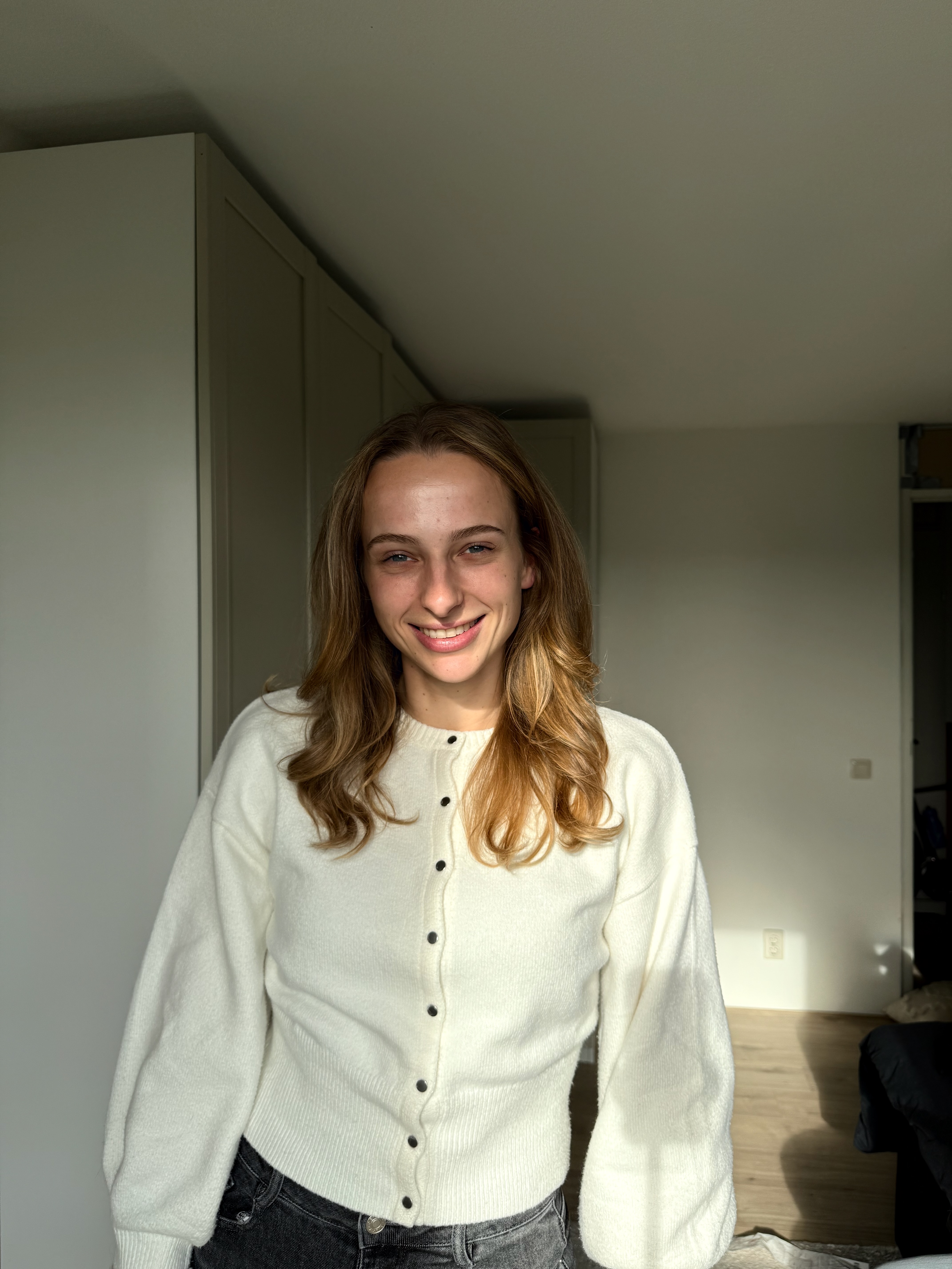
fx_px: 880
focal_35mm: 24
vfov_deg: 71.6
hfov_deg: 56.8
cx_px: 476
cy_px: 634
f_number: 1.78
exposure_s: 1/1250
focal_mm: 6.76
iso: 80
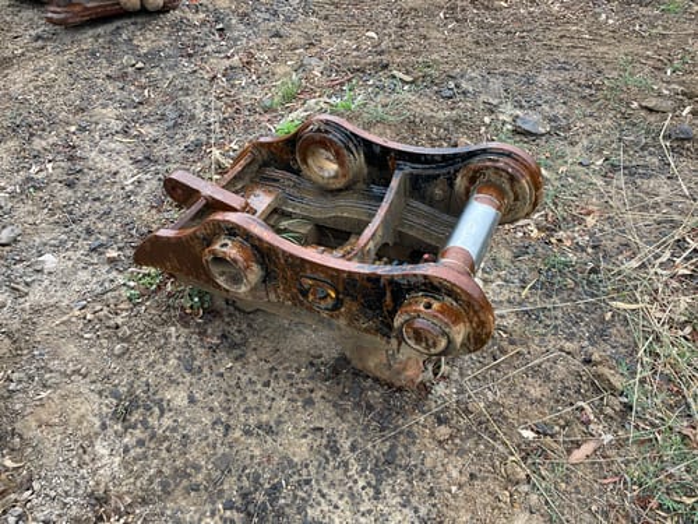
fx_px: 524
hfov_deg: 67.3
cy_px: 262
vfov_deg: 53.1
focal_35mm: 26
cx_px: 349
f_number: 1.6
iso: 32
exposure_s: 1/375
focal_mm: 4.2
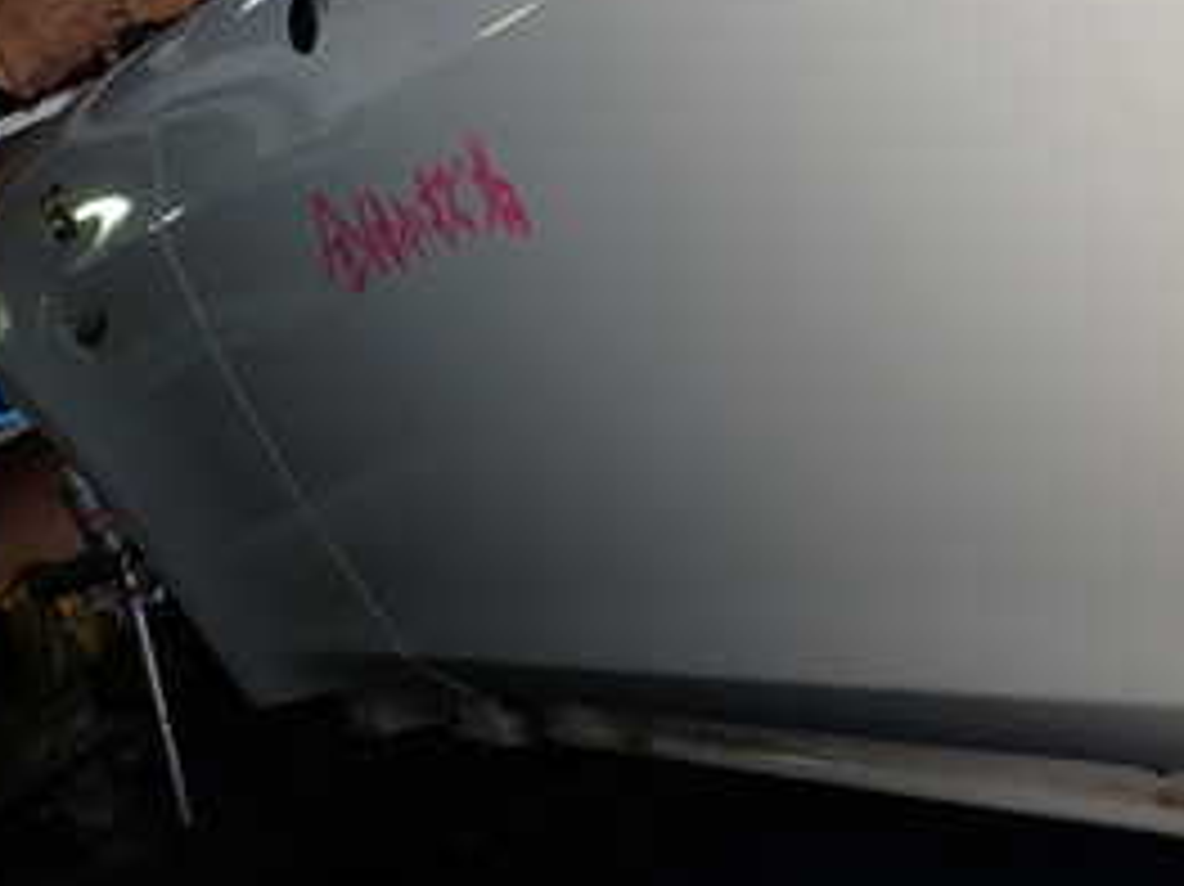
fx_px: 1949
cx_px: 923
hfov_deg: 33.0
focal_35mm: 57
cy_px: 81
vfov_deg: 24.8
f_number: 2.8
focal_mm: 4.5
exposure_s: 1/160
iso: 100
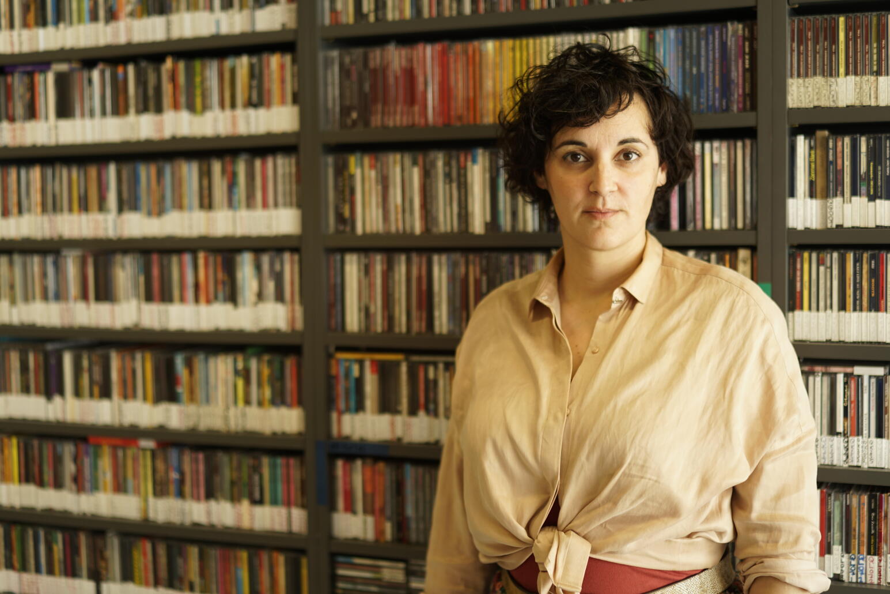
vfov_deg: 27.0
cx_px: 445
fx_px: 1236
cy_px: 297
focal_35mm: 50
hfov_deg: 39.6
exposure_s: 1/100
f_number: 1.6
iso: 125
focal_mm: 50
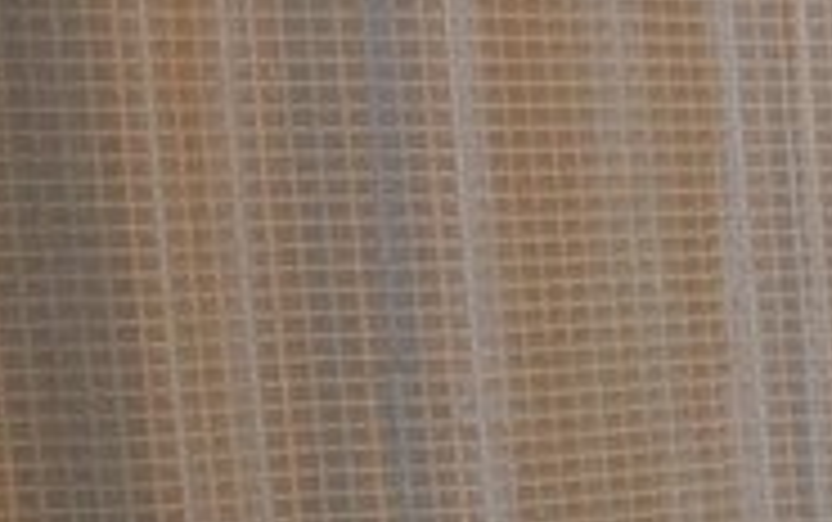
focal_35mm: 135
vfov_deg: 9.6
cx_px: 2055
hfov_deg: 12.1
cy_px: 702
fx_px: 3056
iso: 500
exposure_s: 1/60
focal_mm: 17
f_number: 6.3
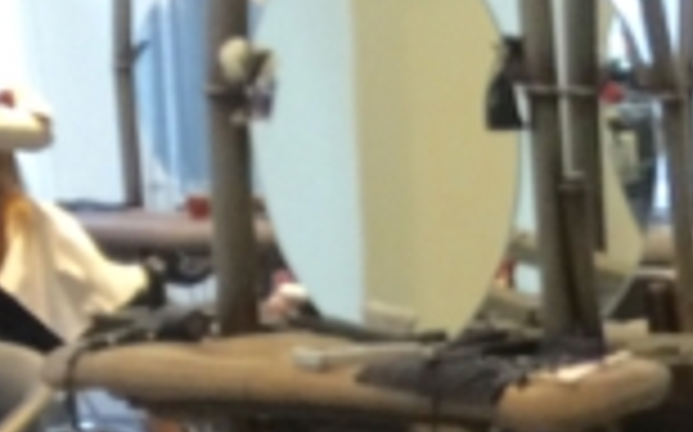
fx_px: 3020
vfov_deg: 7.9
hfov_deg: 10.7
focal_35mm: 160
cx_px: 1778
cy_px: 788
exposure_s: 1/15
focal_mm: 4.15
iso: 50
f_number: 2.2
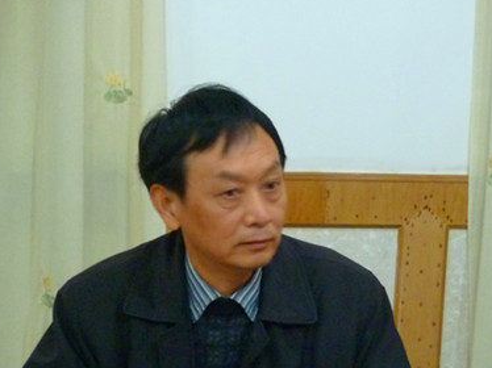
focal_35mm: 120
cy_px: 311
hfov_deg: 16.4
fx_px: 1704
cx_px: 280
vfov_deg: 12.3
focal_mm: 8
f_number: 3.2
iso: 400
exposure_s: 1/8
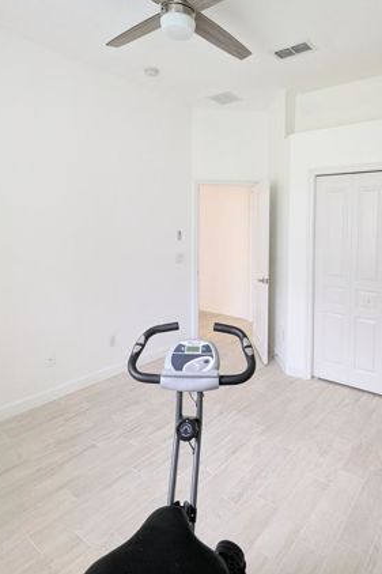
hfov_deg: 58.6
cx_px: 241
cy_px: 241
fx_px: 334
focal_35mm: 21
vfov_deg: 80.6
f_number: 2.2
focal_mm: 2.35
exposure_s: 1/23.8
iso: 83
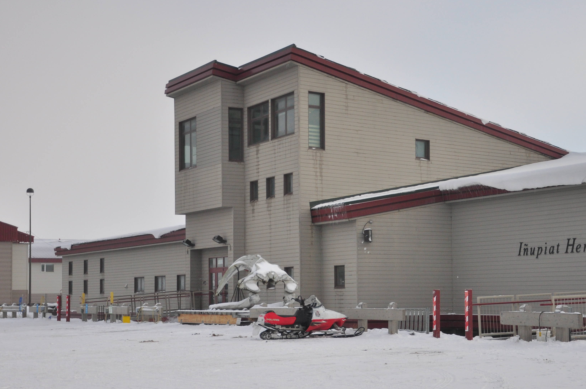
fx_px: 1219
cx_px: 356
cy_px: 238
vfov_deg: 18.1
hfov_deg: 27.0
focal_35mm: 75
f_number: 4.5
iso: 400
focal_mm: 38
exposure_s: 1/3200
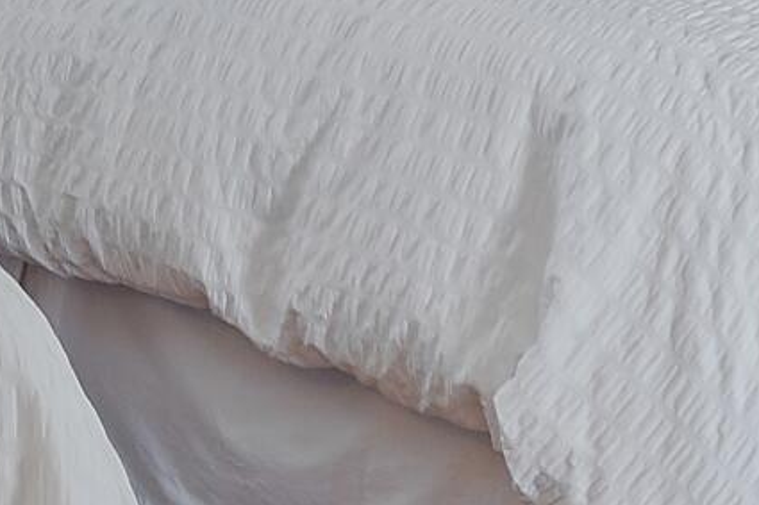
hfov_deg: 17.6
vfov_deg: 12.2
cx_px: -318
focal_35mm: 106
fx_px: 2234
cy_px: -277
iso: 100
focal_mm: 10
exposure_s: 1/3
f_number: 4.5
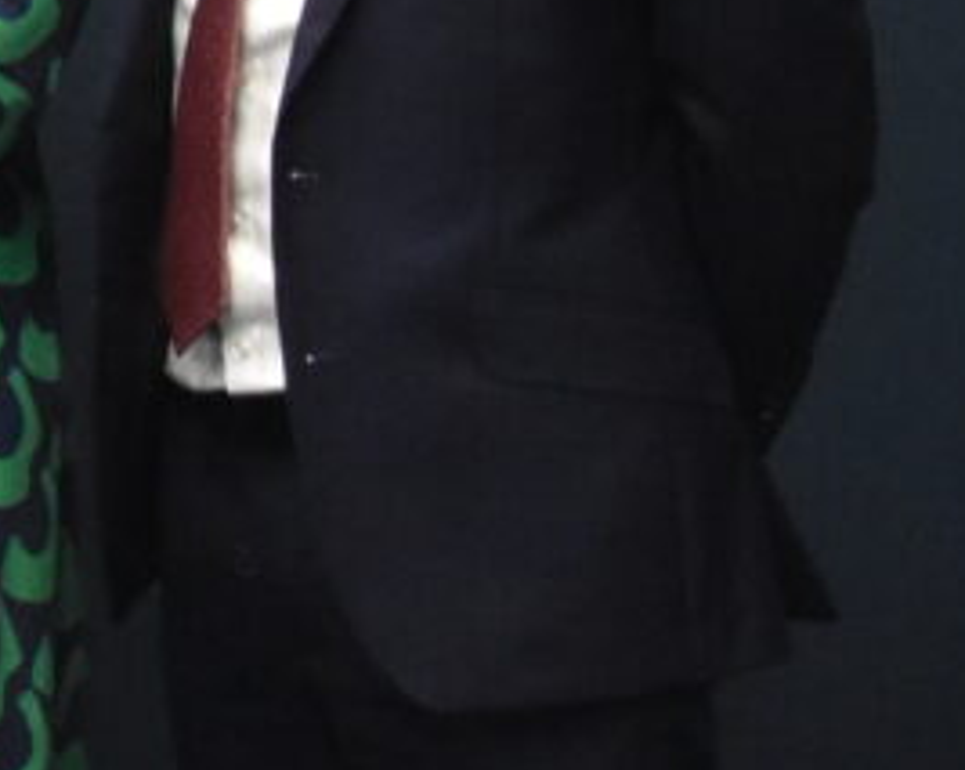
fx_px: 7229
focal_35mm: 253
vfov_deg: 6.0
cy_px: -463
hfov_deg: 6.9
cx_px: -1876
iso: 2500
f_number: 4
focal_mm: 25
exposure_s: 1/60
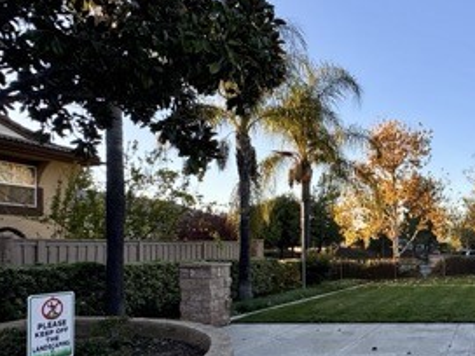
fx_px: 453
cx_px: 491
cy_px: 236
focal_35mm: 33
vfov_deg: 42.4
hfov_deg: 45.3
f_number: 2.2
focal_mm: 2.22
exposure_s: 1/390
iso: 40
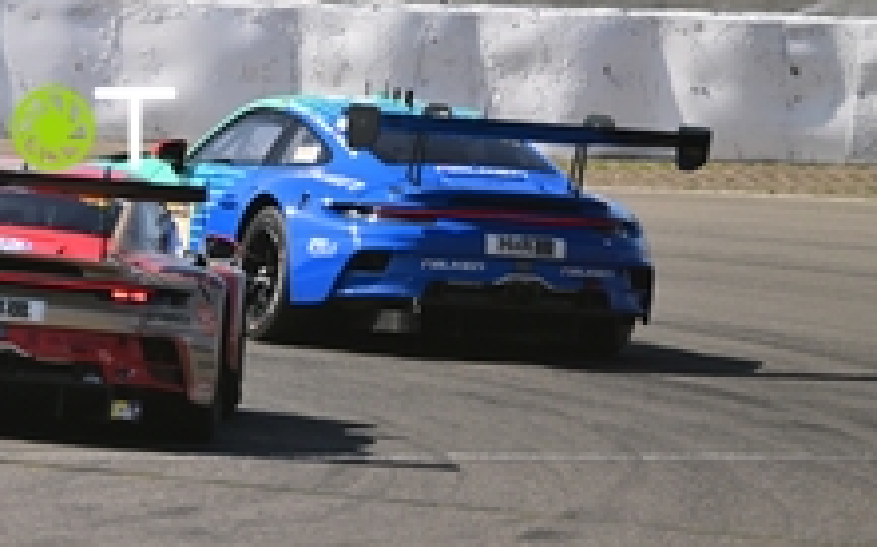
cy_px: 131
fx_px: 19857
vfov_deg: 1.6
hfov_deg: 2.5
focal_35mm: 831
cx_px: -214
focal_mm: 300
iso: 560
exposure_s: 1/3200
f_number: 2.8
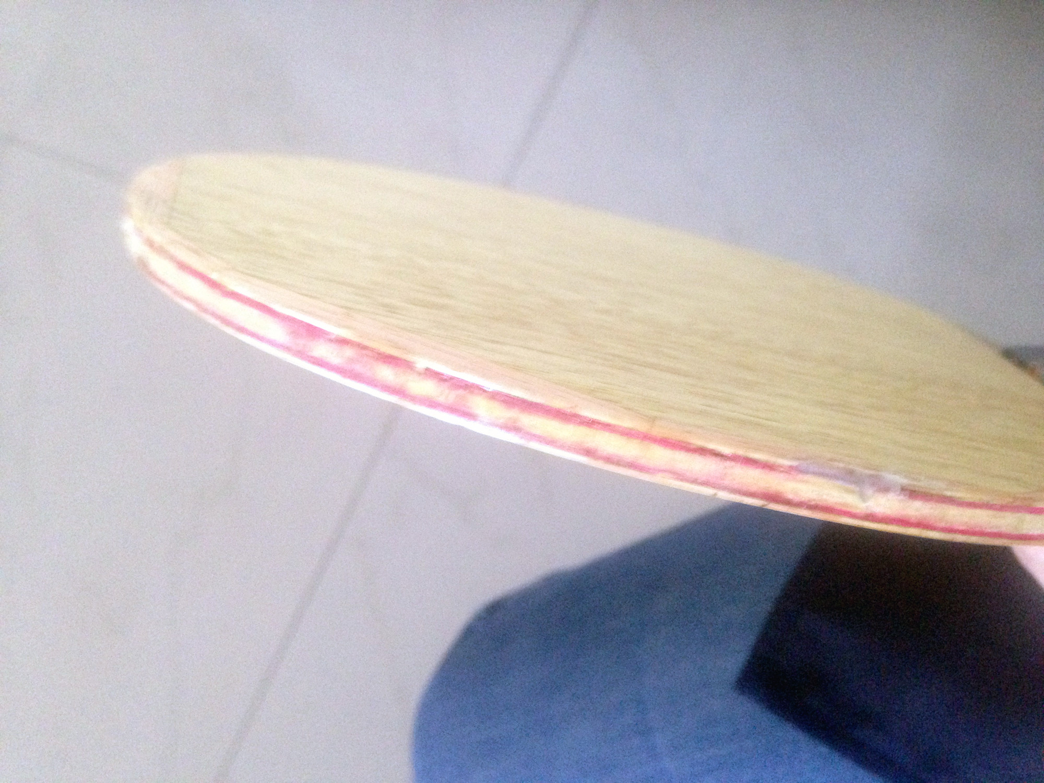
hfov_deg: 55.4
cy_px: 392
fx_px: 995
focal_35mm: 33
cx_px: 522
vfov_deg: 42.9
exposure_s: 1/15
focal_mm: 4.12
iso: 400
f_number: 2.4
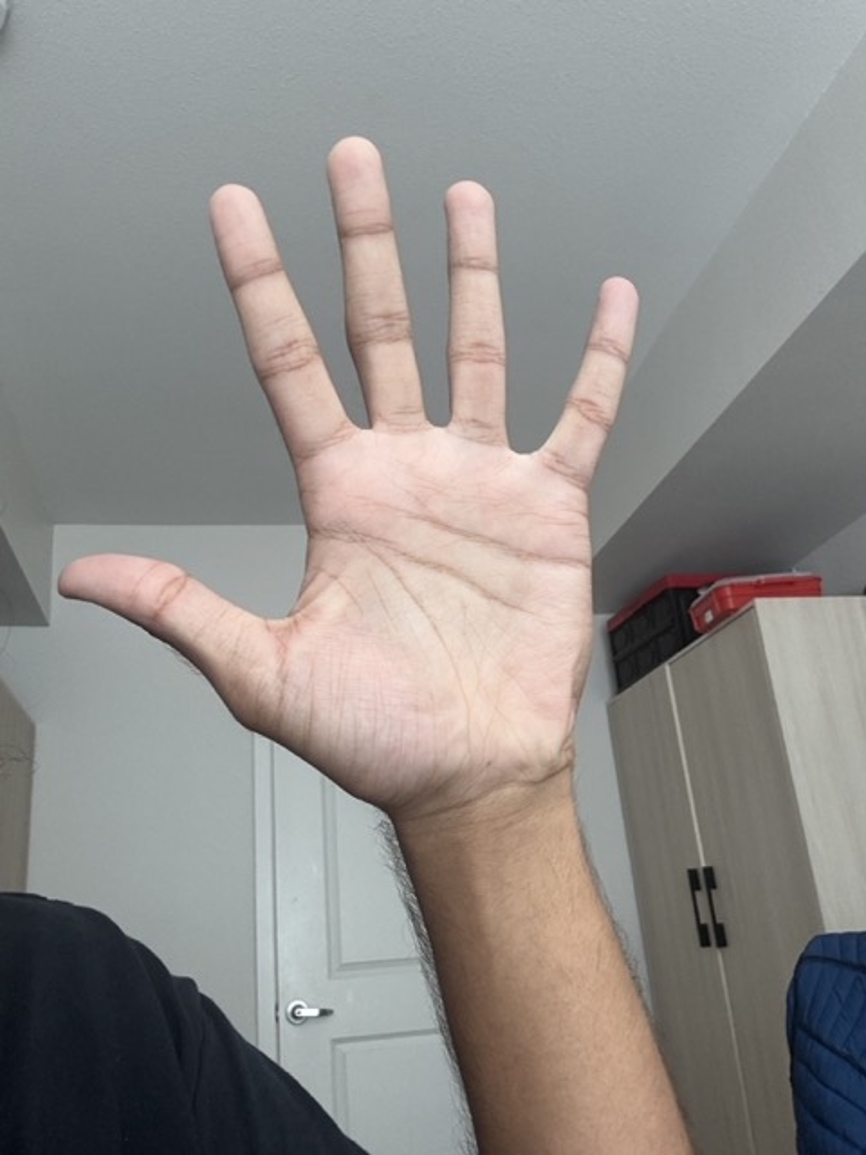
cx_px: 433
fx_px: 1001
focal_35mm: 30
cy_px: 578
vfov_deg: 60.0
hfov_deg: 46.8
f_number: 1.9
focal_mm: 2.69
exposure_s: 1/60
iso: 125
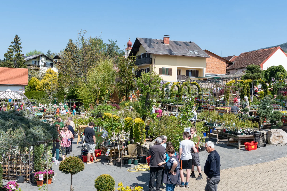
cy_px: 86
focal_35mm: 41
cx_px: 139
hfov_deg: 47.4
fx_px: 327
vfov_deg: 32.6
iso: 200
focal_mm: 24
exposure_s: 1/320
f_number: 9
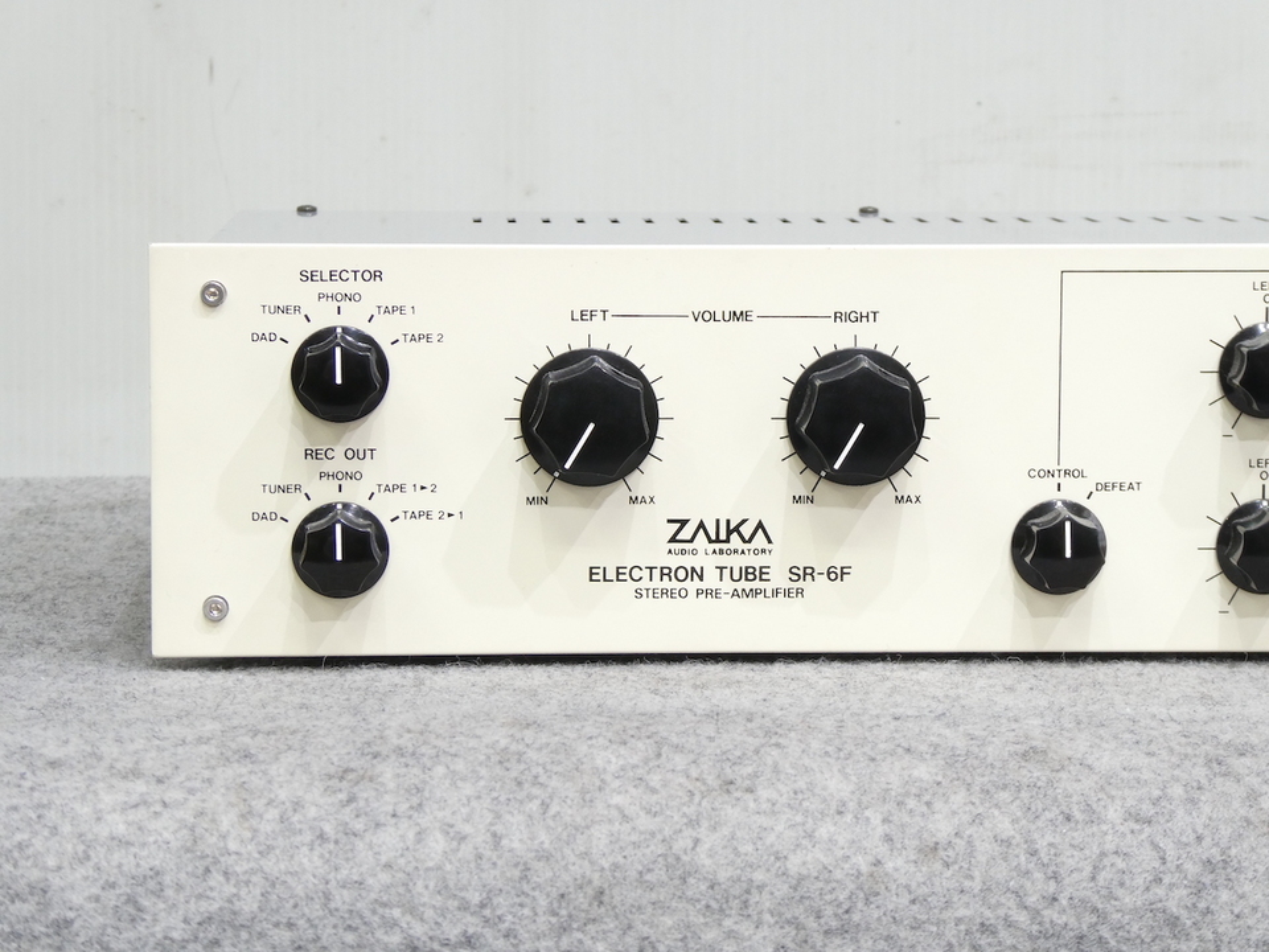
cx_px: 634
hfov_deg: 18.5
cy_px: 476
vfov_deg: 14.0
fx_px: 3886
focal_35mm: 106
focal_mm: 19
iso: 200
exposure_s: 1/8
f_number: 5.1
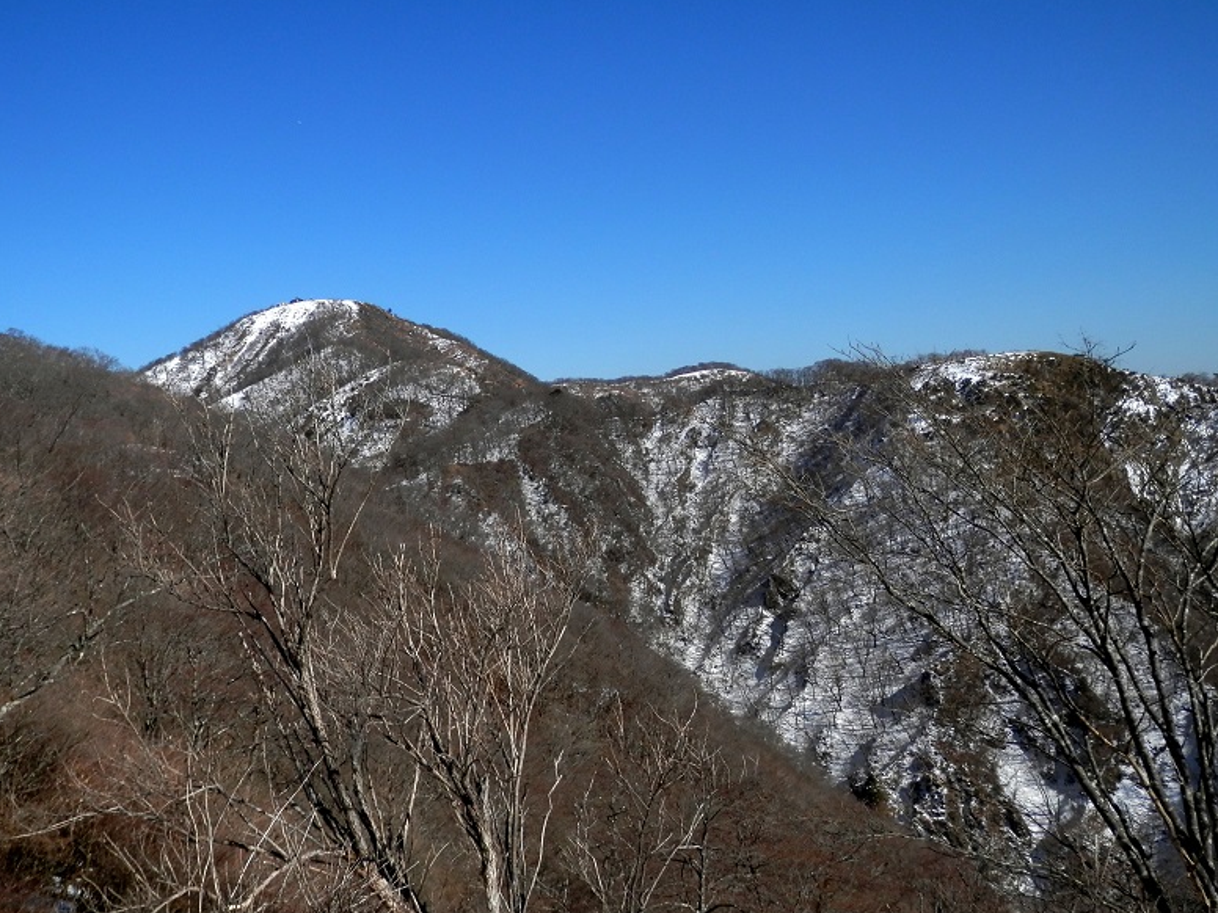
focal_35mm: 34
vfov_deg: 41.8
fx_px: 1196
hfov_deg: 54.0
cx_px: 603
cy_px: 460
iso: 80
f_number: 9.7
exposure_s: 1/250
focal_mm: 6
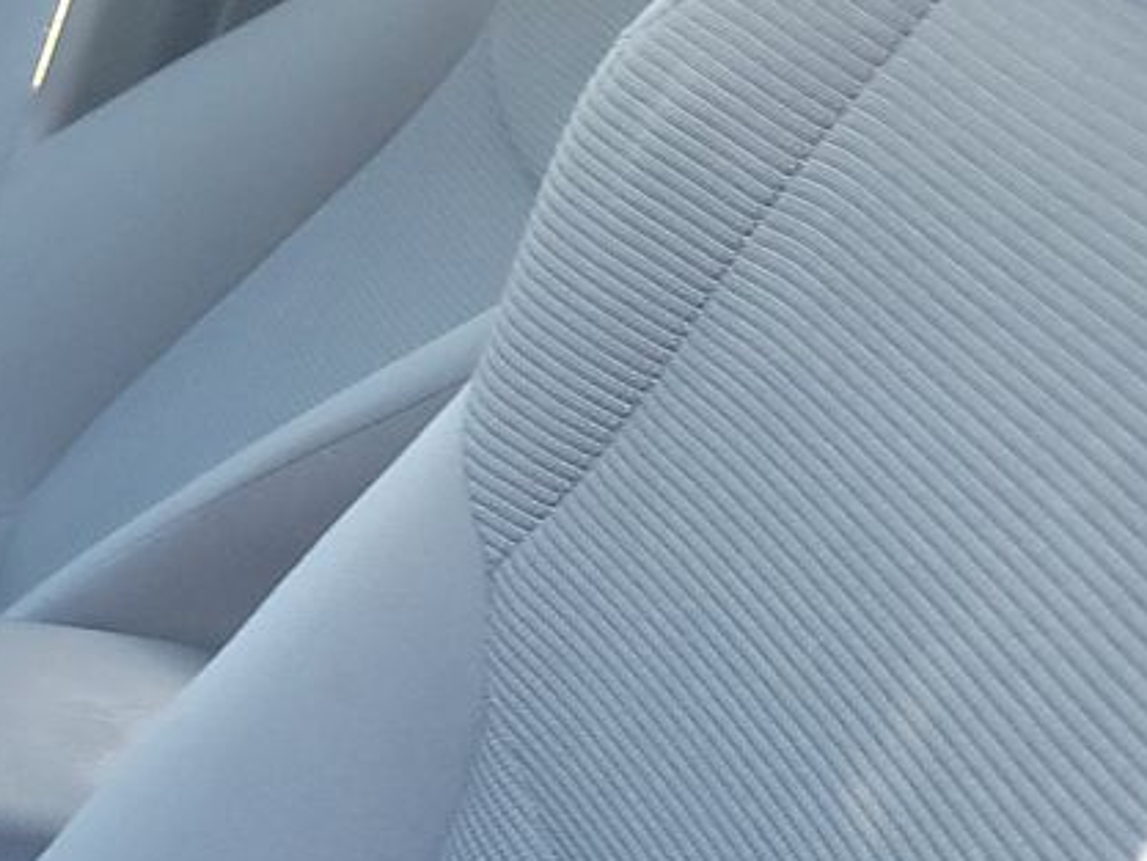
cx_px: -985
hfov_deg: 17.1
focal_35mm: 92
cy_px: 1205
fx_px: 3049
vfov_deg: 15.1
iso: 467
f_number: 1.8
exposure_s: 1/59
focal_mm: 6.7
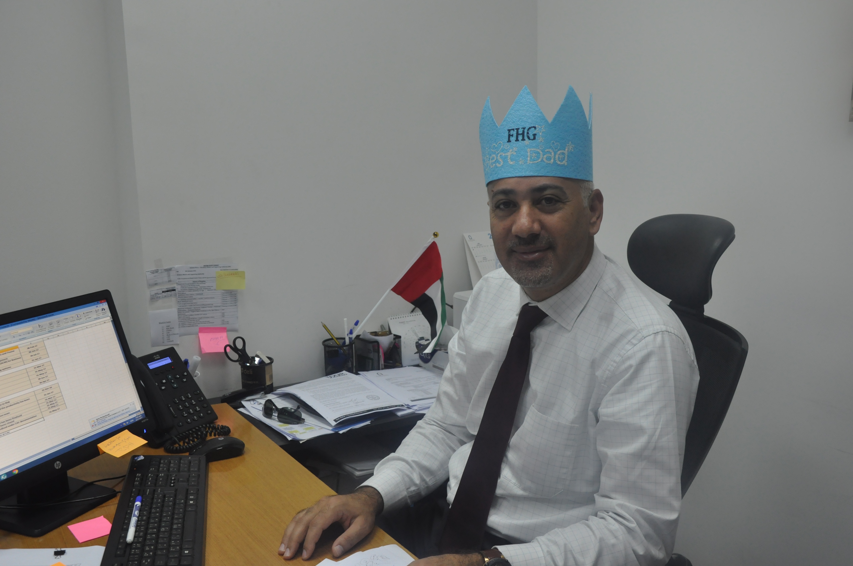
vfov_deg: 36.8
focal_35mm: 36
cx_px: 426
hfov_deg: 53.2
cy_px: 283
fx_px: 852
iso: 800
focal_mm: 24
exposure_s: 1/50
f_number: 7.1
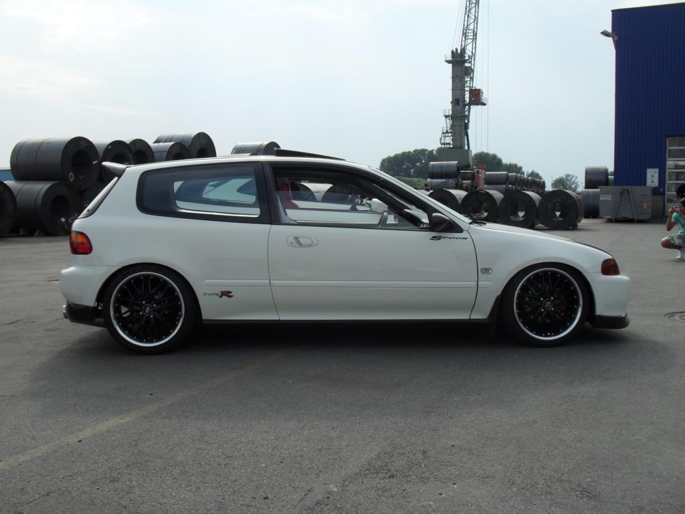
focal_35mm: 35
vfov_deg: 40.7
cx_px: 342
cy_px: 257
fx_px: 693
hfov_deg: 52.6
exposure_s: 1/250
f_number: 8.4
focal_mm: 6.3
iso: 100
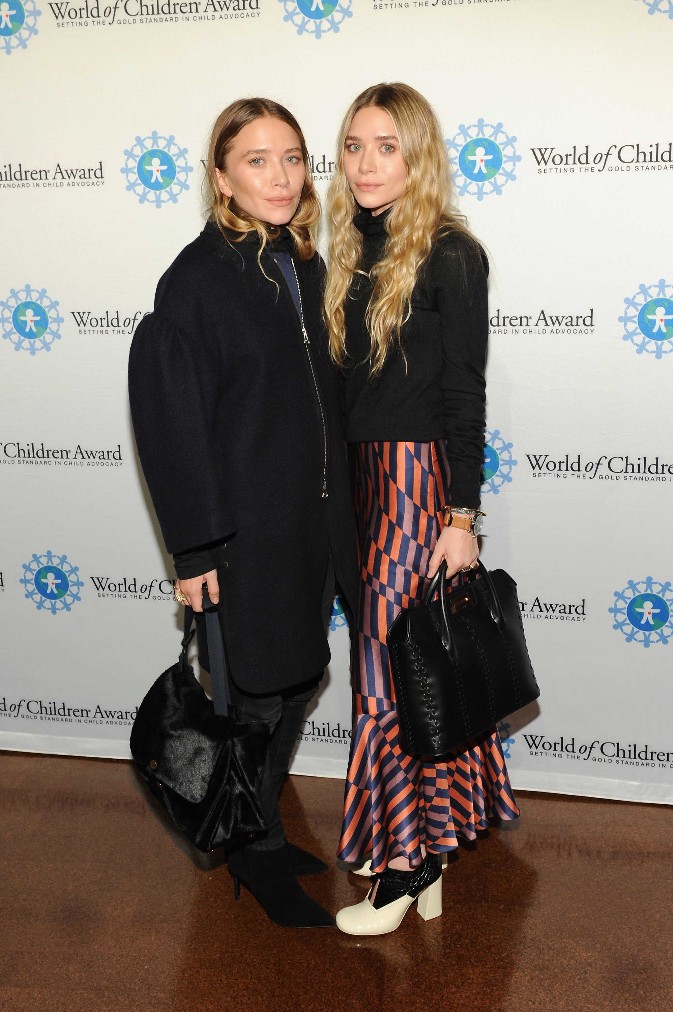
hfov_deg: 41.1
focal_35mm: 32
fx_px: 899
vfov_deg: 58.7
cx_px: 336
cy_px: 506
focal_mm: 32
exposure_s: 1/125
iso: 400
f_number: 5.6
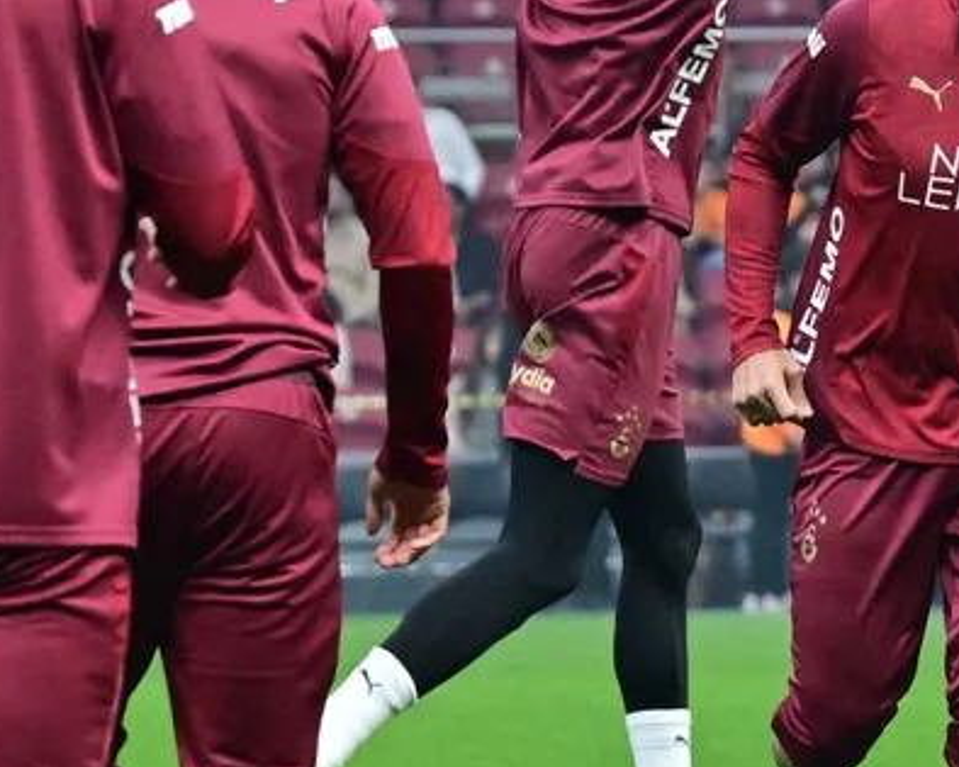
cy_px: 183
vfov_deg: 2.8
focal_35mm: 559
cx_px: 1447
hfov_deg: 3.5
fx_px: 15862
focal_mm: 97
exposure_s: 1/1600
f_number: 3.5
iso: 3200
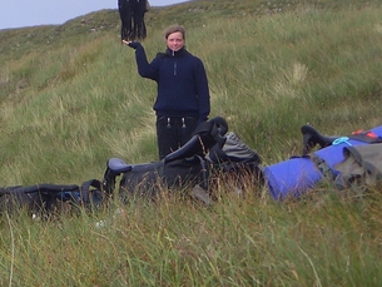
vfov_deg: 8.6
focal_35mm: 173
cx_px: 78
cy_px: 100
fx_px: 1910
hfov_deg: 11.4
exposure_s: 1/400
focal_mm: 14.6
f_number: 4.4
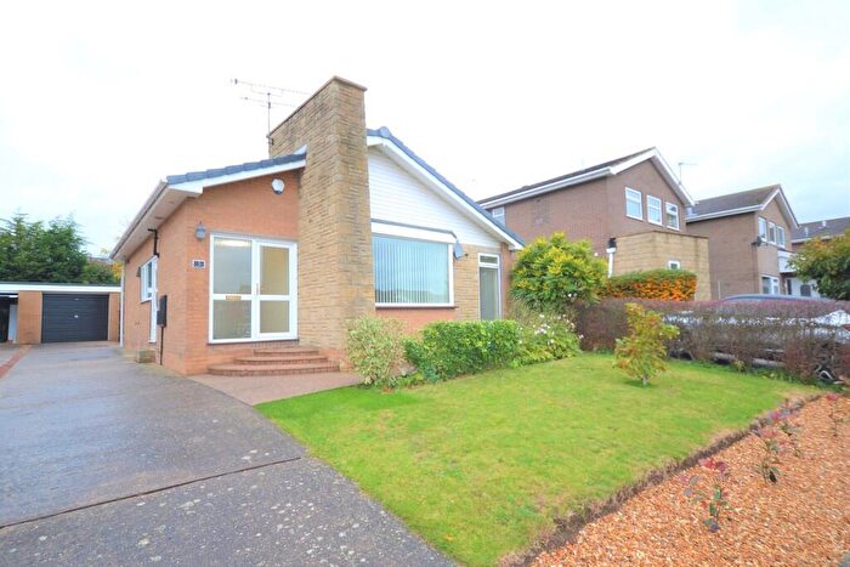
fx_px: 425
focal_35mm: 18
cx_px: 425
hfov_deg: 90.0
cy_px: 284
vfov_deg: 67.4
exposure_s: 1/100
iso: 400
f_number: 5
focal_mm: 12
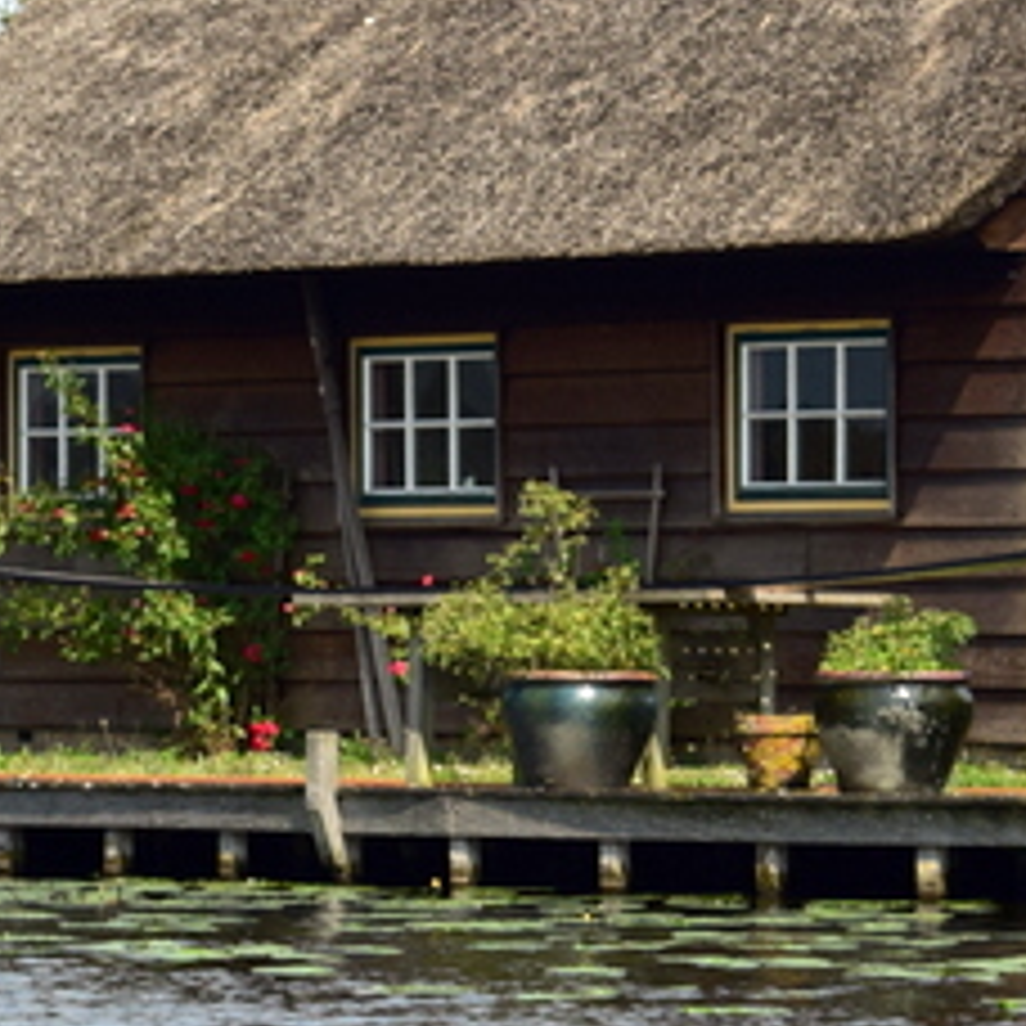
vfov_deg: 6.3
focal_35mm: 278
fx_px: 9322
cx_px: 558
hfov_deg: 6.3
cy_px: 648
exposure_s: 1/125
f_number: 9
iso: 125
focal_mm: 62
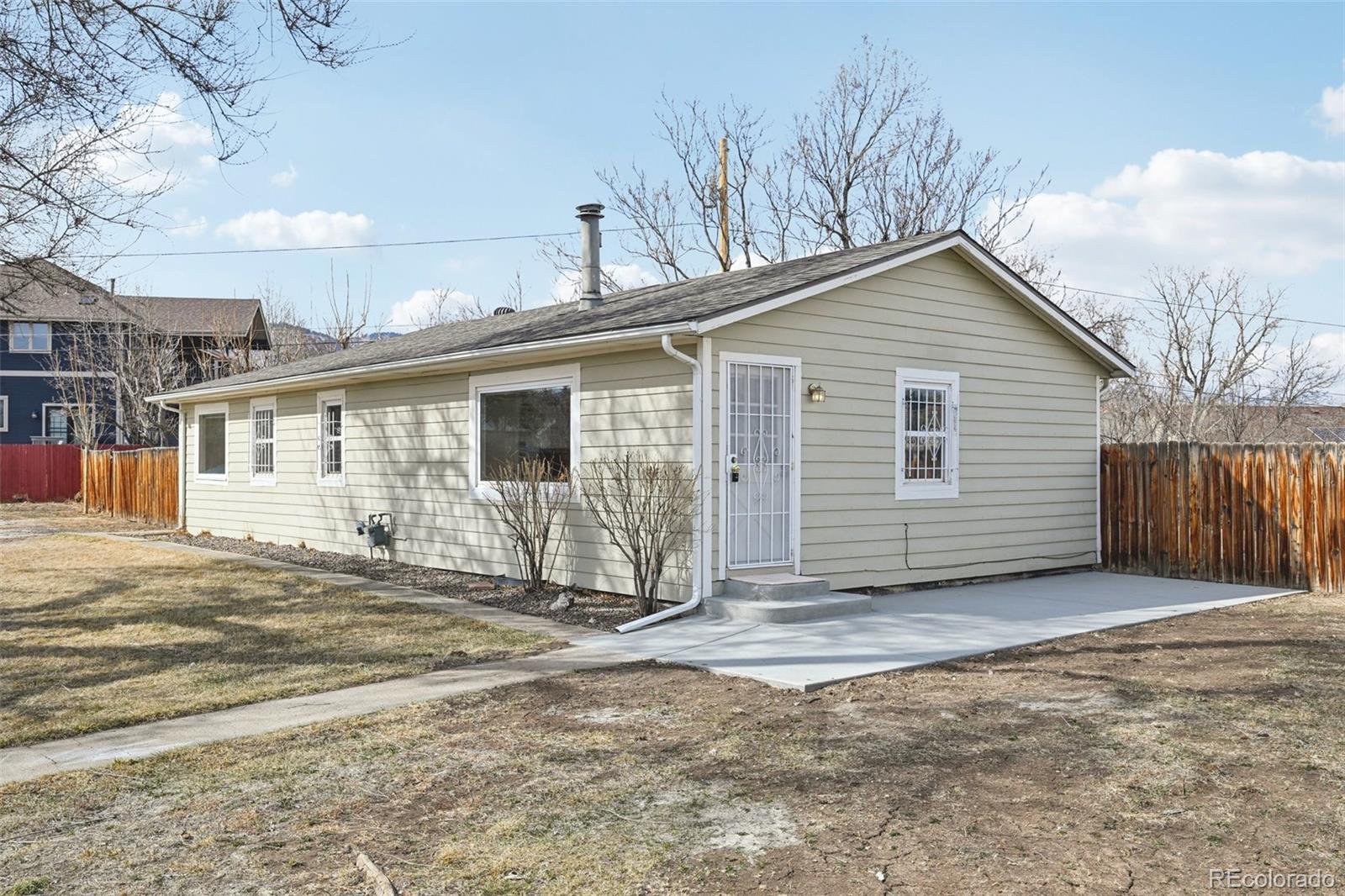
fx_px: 1121
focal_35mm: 30
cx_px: 672
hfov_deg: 61.9
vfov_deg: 43.6
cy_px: 448
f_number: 11
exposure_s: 1/80
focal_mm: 30
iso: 64
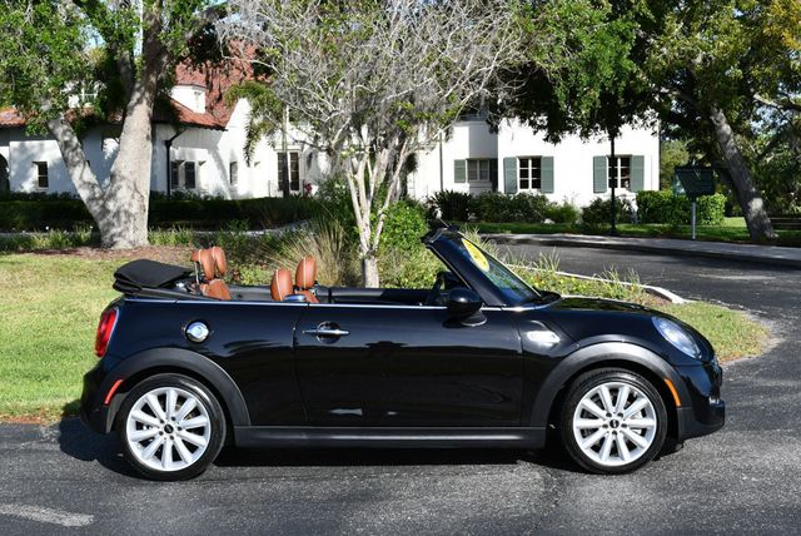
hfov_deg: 35.6
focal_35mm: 56
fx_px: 1247
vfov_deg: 24.2
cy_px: 268
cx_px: 400
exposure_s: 1/250
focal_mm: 28
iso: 140
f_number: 8
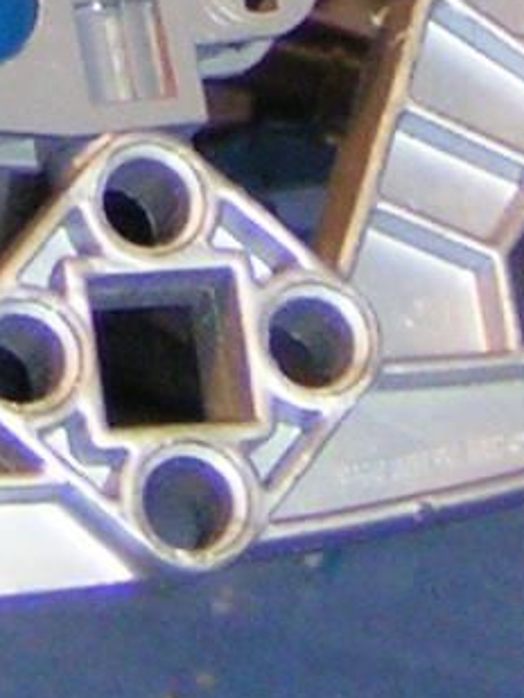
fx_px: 5083
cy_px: -951
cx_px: -129
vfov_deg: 7.4
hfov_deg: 5.9
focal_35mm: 252
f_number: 2.8
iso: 200
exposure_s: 1/40
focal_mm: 5.8
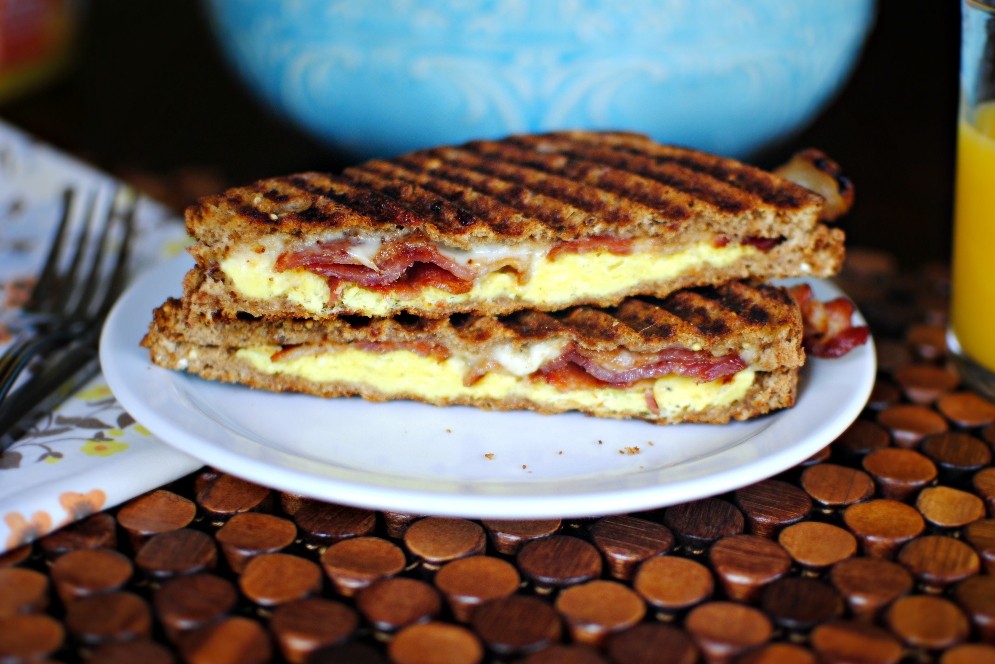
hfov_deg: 37.2
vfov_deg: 25.3
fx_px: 1479
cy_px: 336
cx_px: 503
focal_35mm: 54
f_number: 1.8
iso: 280
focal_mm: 35
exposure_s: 1/250
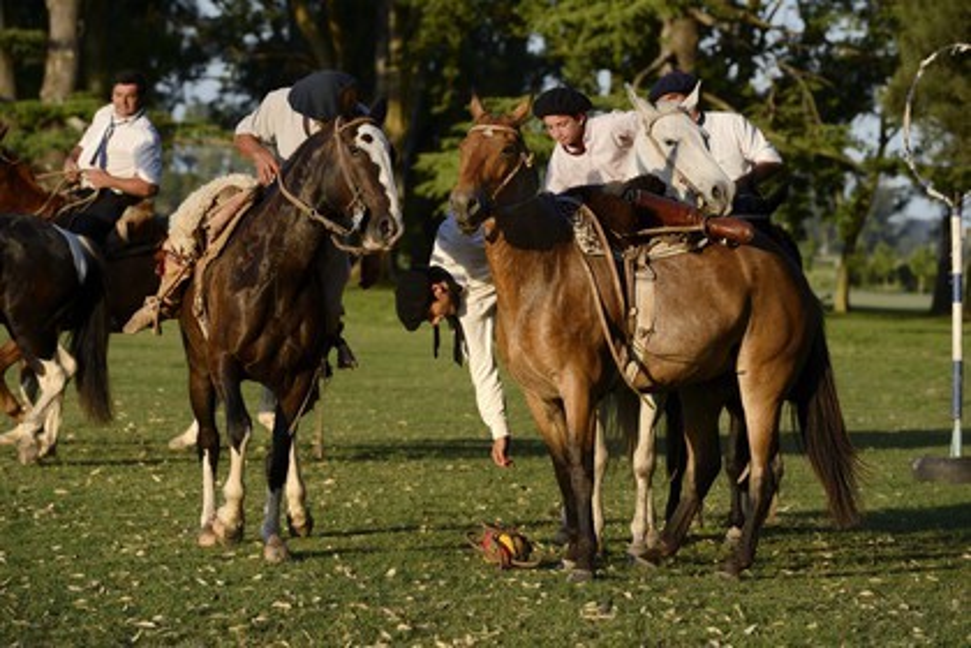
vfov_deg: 7.8
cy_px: 324
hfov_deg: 11.7
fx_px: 4720
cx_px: 486
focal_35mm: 175
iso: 400
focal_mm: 175
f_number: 7.1
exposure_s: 1/800
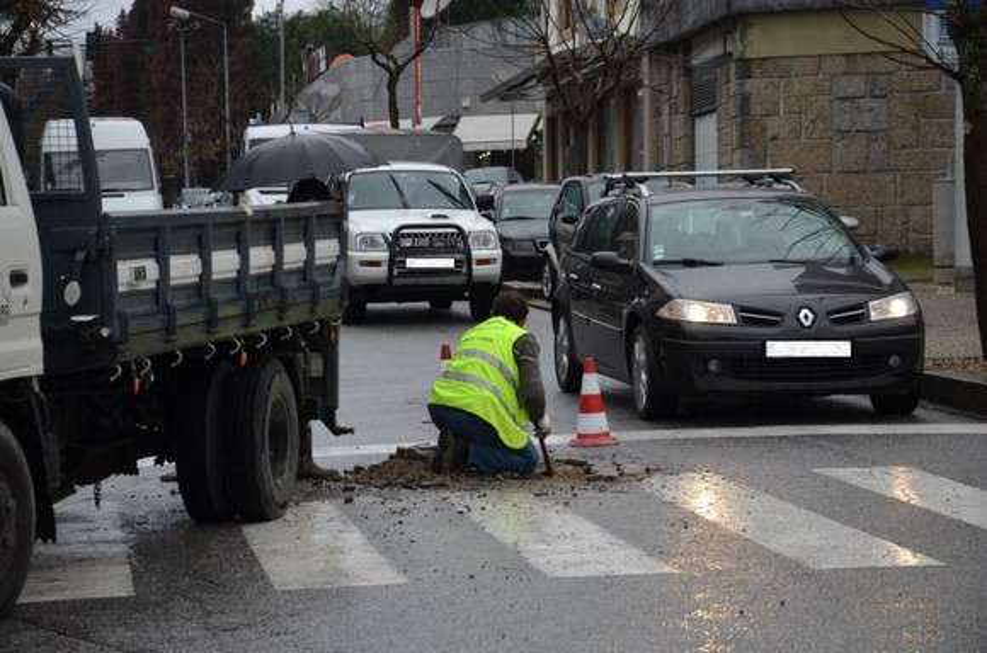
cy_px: 326
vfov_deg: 13.0
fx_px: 2872
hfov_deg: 19.5
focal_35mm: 105
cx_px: 494
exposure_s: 1/125
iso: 200
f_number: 5.6
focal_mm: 70
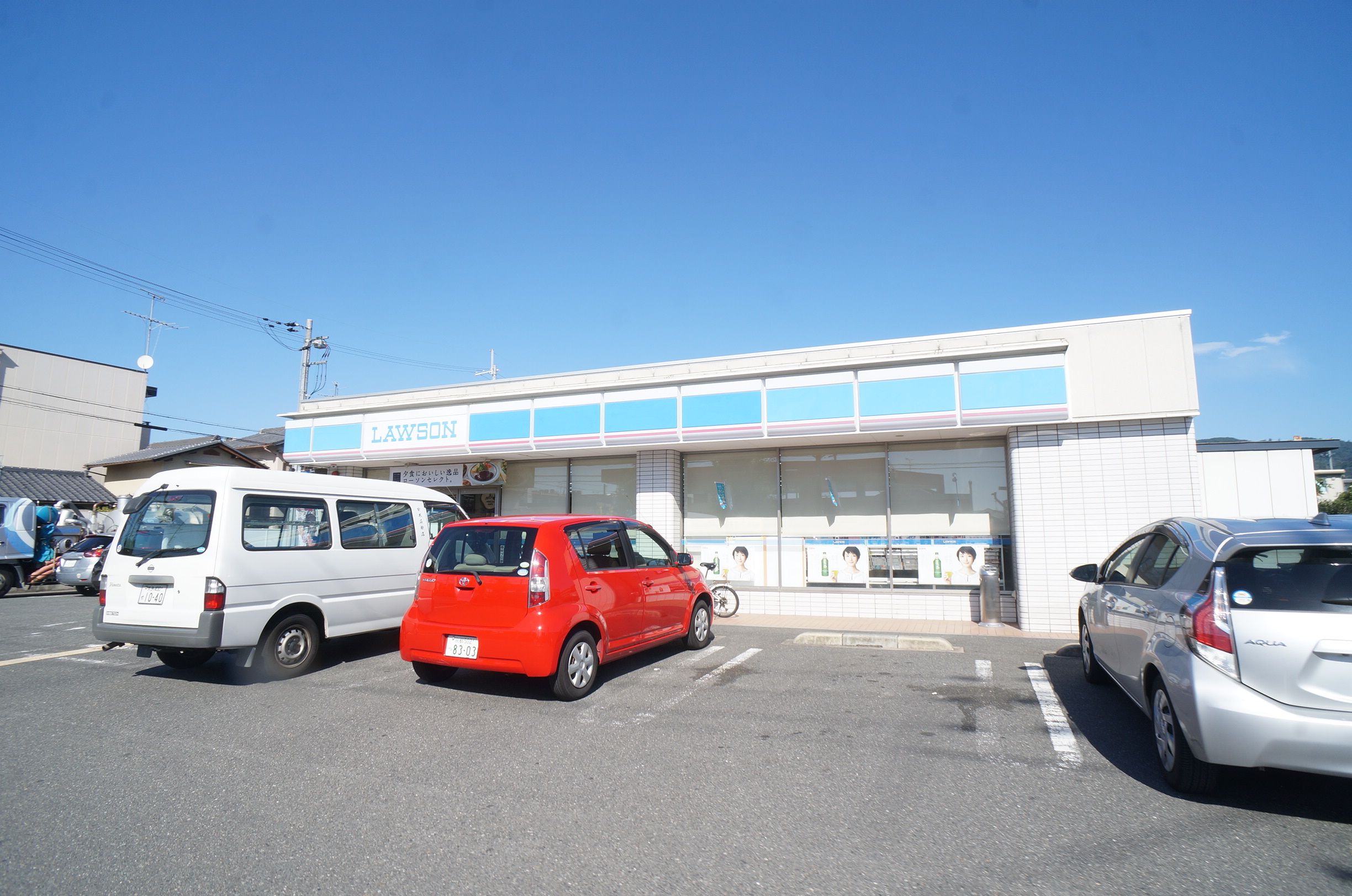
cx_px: 676
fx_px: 900
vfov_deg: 53.0
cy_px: 448
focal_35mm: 24
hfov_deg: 73.8
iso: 100
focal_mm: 16
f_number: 9
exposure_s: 1/125
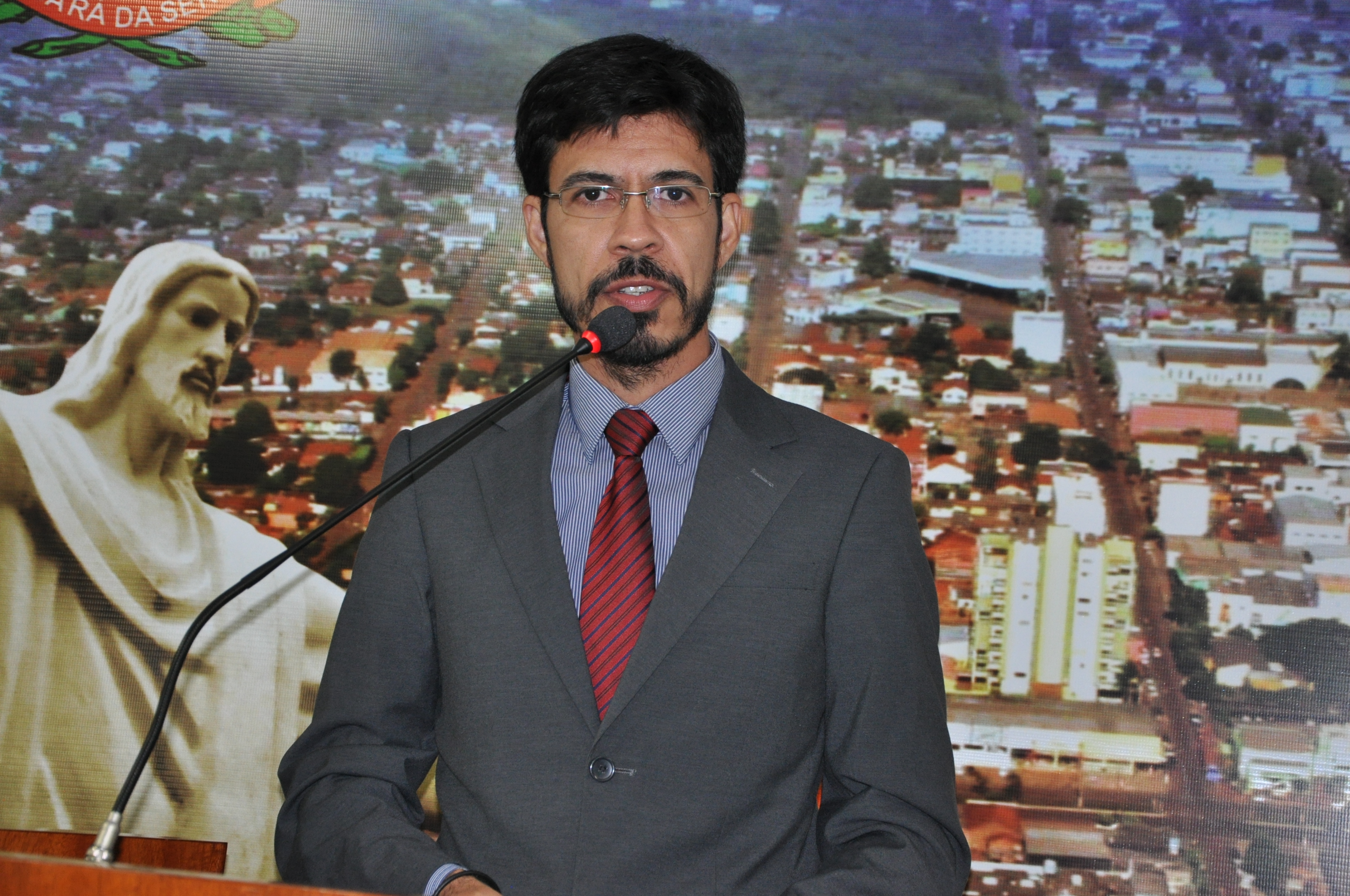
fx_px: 3483
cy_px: 448
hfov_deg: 21.9
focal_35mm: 93
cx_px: 675
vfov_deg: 14.7
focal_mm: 62
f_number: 5.3
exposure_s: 1/60
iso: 800
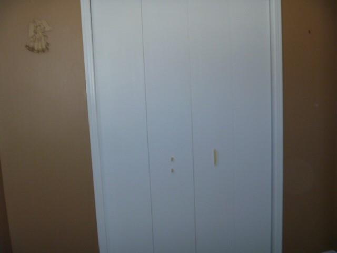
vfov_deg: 40.7
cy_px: 126
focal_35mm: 35
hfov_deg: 52.6
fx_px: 341
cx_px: 168
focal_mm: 6.3
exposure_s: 1/30
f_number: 3.5
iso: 200
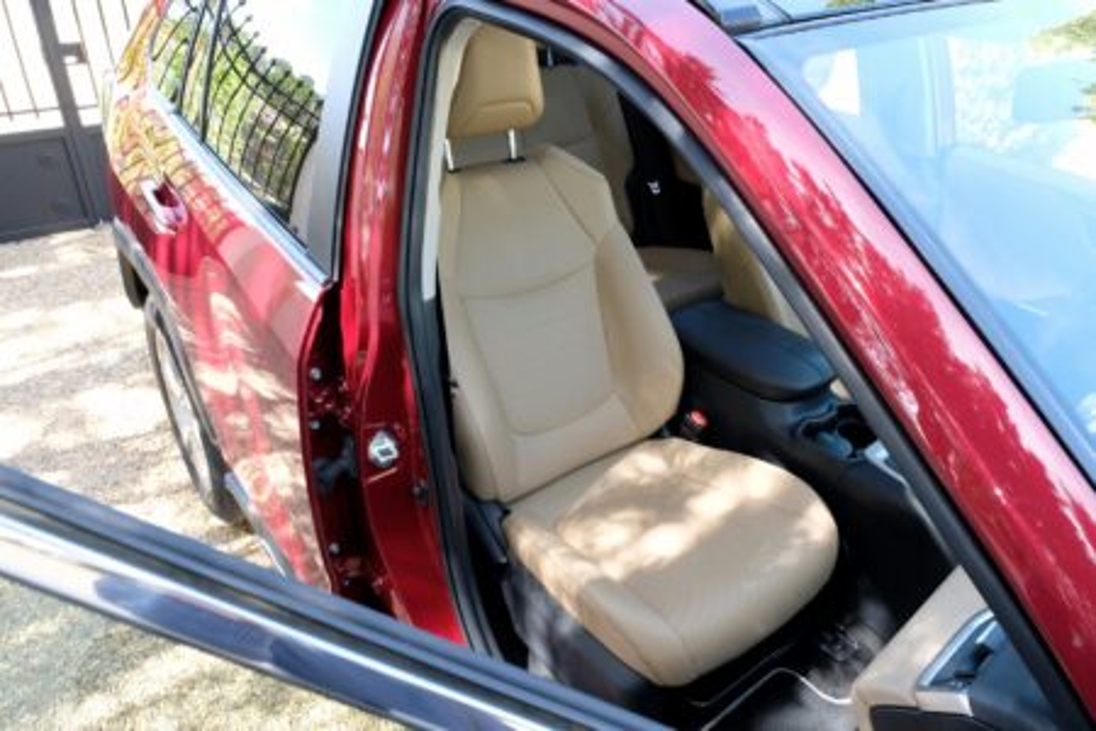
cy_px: 366
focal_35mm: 24
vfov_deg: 53.1
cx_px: 548
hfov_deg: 73.7
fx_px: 731
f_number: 8
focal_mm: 16
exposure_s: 1/60
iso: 1000
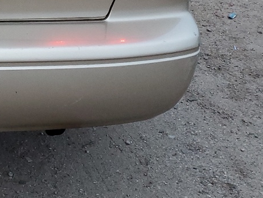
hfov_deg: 19.6
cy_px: -45
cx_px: -89
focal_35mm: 91
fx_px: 692
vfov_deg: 15.6
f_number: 1.5
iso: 126
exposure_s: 1/60.2
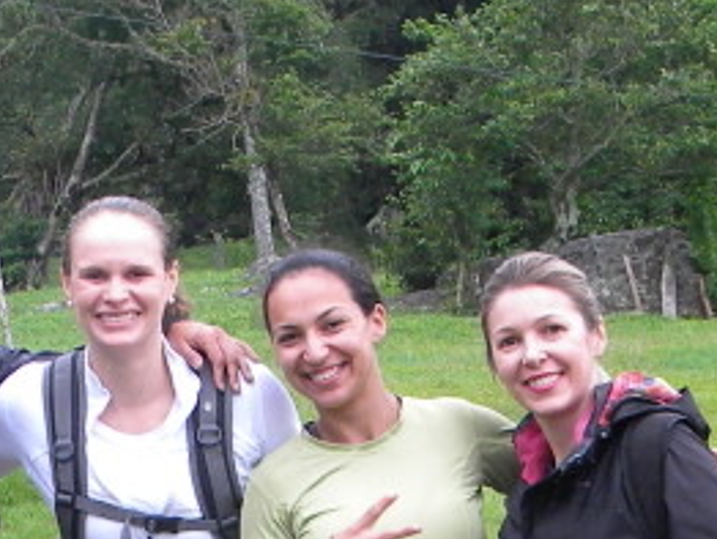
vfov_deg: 9.1
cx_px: 120
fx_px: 3317
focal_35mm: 160
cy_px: 739
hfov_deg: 12.3
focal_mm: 7.3
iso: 138
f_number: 3.8
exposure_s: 1/59.8
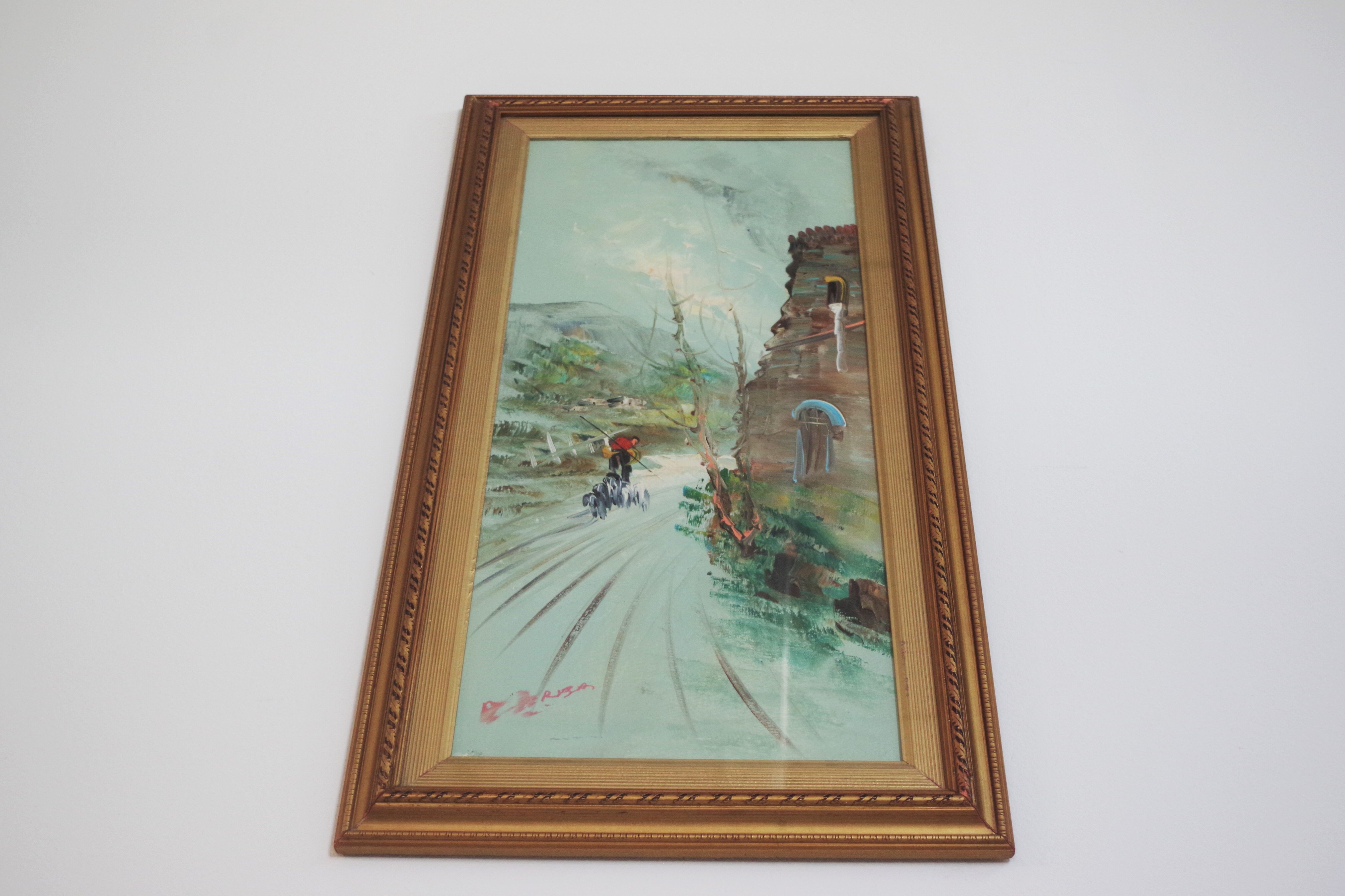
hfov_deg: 41.9
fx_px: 1756
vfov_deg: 28.6
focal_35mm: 47
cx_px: 682
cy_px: 406
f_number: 4
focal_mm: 28.13
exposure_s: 1/125
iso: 800
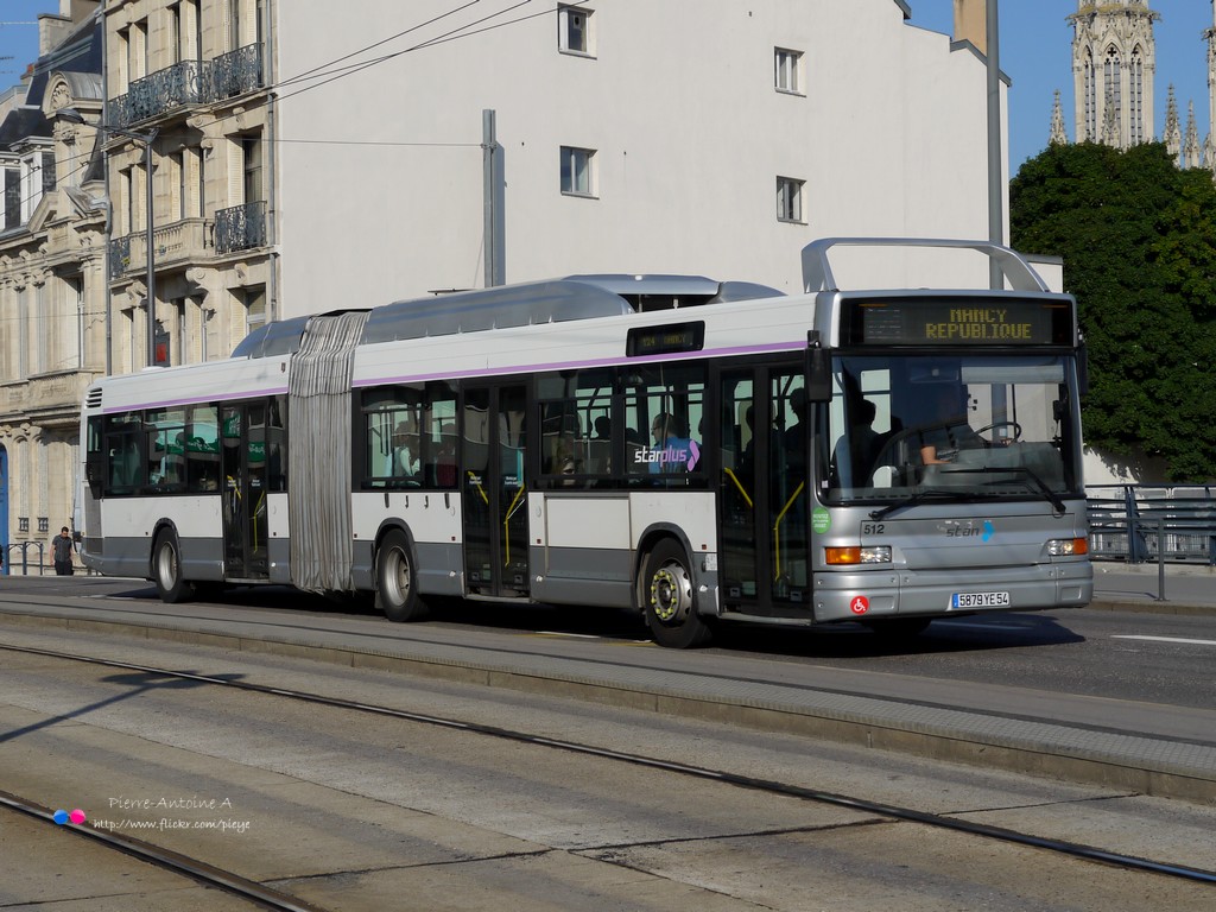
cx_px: 608
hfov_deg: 30.3
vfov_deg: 22.9
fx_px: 2248
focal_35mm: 64
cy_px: 456
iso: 100
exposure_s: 1/500
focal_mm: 32
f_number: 9
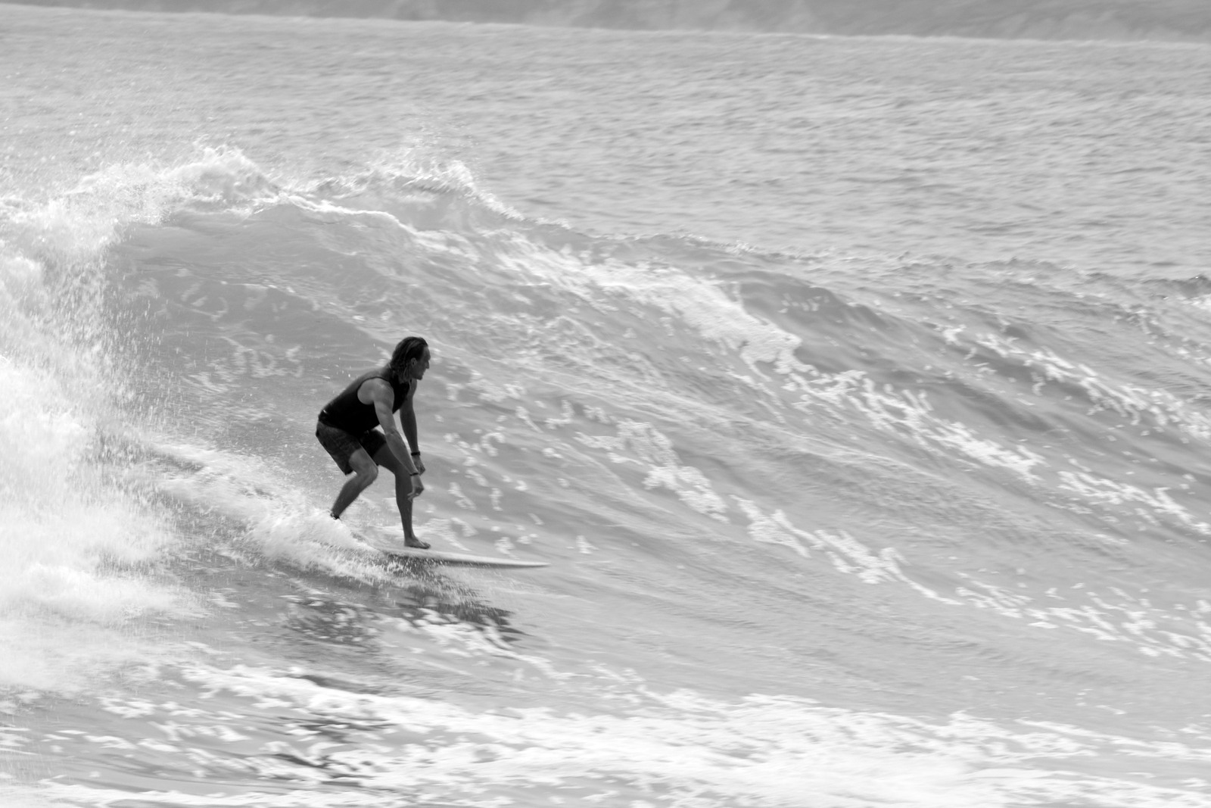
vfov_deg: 3.7
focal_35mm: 375
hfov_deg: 5.5
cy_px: 404
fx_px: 12615
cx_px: 606
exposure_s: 1/180
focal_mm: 250
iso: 100
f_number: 16
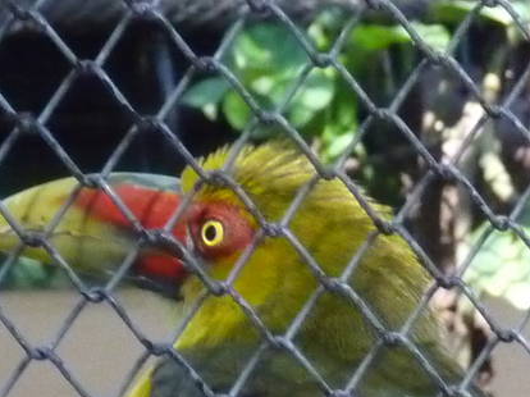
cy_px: 553
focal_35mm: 460
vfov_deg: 3.2
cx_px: 552
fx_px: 7039
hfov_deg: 4.3
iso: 800
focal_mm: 20.3
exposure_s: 1/125
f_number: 4.7
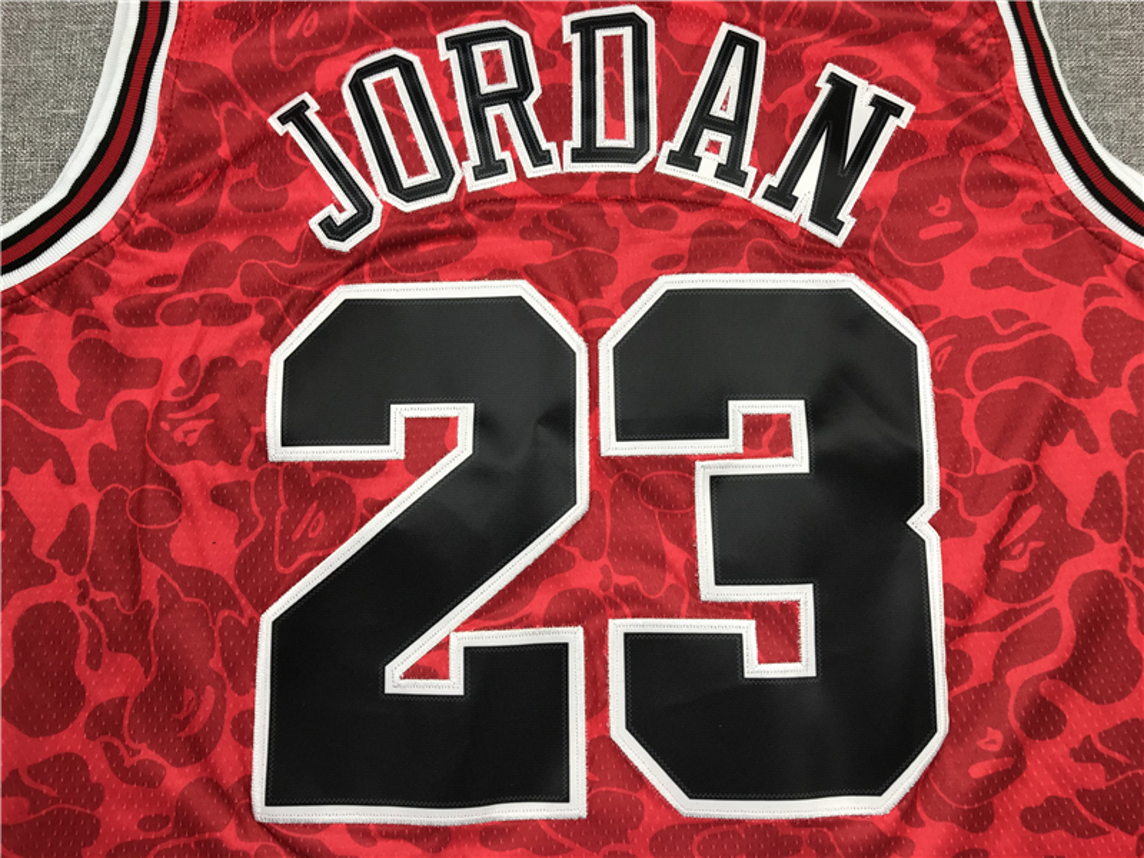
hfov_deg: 63.4
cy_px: 429
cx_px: 572
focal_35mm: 28
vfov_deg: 49.7
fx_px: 925
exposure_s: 1/50
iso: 25
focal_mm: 3.99
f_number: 1.8
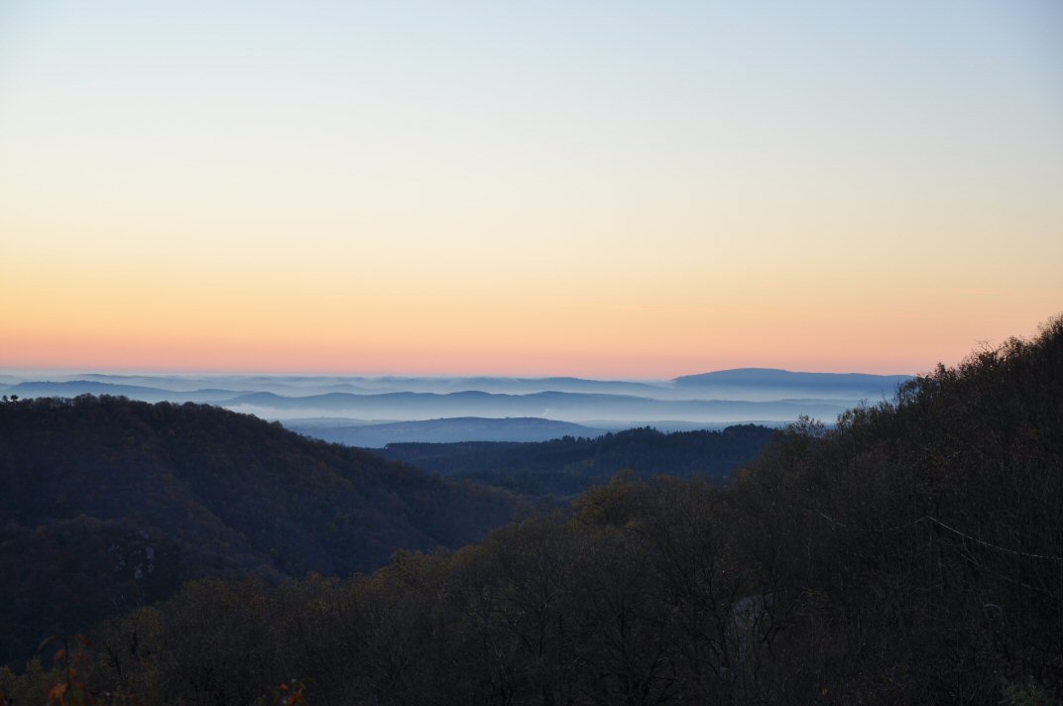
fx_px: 2566
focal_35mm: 87
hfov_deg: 23.4
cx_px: 532
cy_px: 353
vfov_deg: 15.7
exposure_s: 1/125
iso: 250
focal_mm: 58
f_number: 5.6
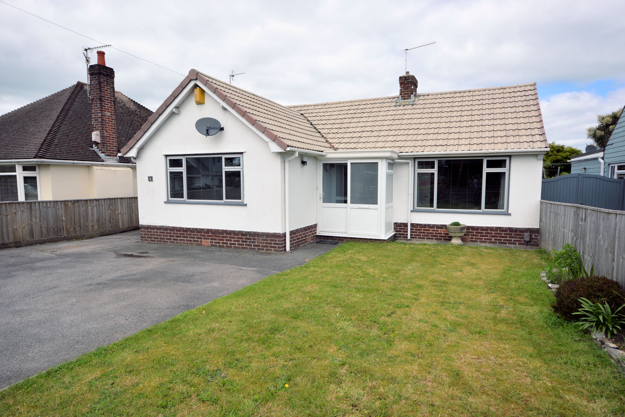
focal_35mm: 22
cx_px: 324
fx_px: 374
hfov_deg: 79.7
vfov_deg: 58.2
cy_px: 211
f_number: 8
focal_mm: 13
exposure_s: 1/250
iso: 100
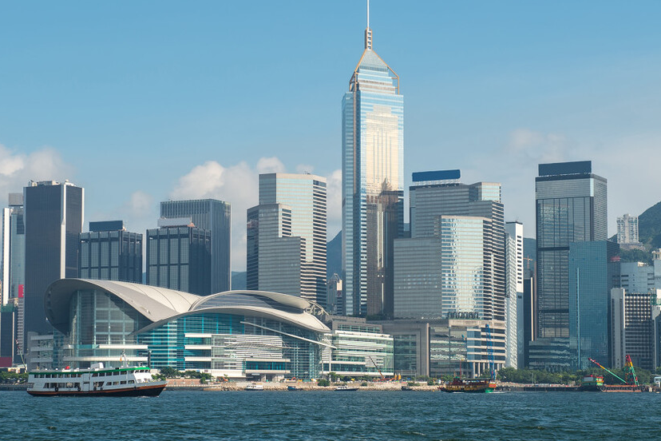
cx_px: 276
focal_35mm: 87
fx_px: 1597
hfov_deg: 23.4
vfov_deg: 15.7
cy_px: 265
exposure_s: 1/640
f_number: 6.3
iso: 100
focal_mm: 60
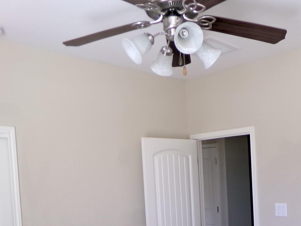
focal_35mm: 40
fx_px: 348
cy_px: 184
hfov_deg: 45.7
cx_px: 213
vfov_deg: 34.7
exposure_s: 1/30
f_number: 3.7
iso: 200
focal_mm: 4.3
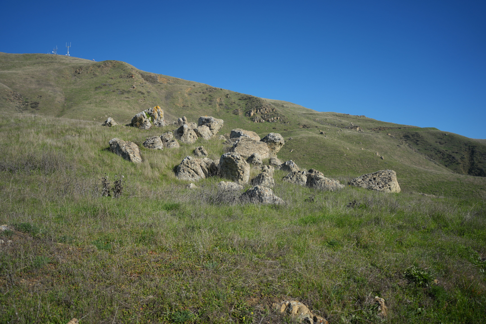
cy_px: 162
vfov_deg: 46.4
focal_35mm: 28
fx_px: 378
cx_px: 243
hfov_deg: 65.5
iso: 160
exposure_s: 1/1600
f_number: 4
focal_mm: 28
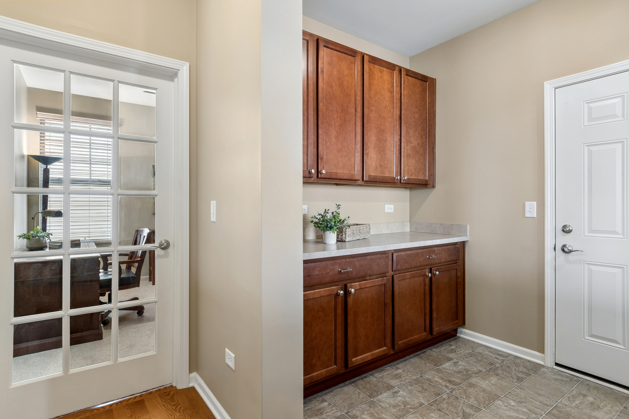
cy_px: 210
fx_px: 314
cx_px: 314
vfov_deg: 67.4
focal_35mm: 18
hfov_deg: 90.0
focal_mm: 12
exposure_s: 1/8
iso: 320
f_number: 8
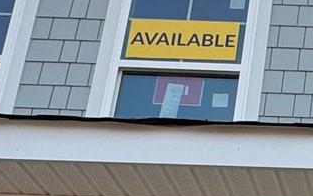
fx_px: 828
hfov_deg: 19.1
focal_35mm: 97
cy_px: 271
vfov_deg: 12.9
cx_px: 449
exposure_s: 1/858
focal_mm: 2.22
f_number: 2.2
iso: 50
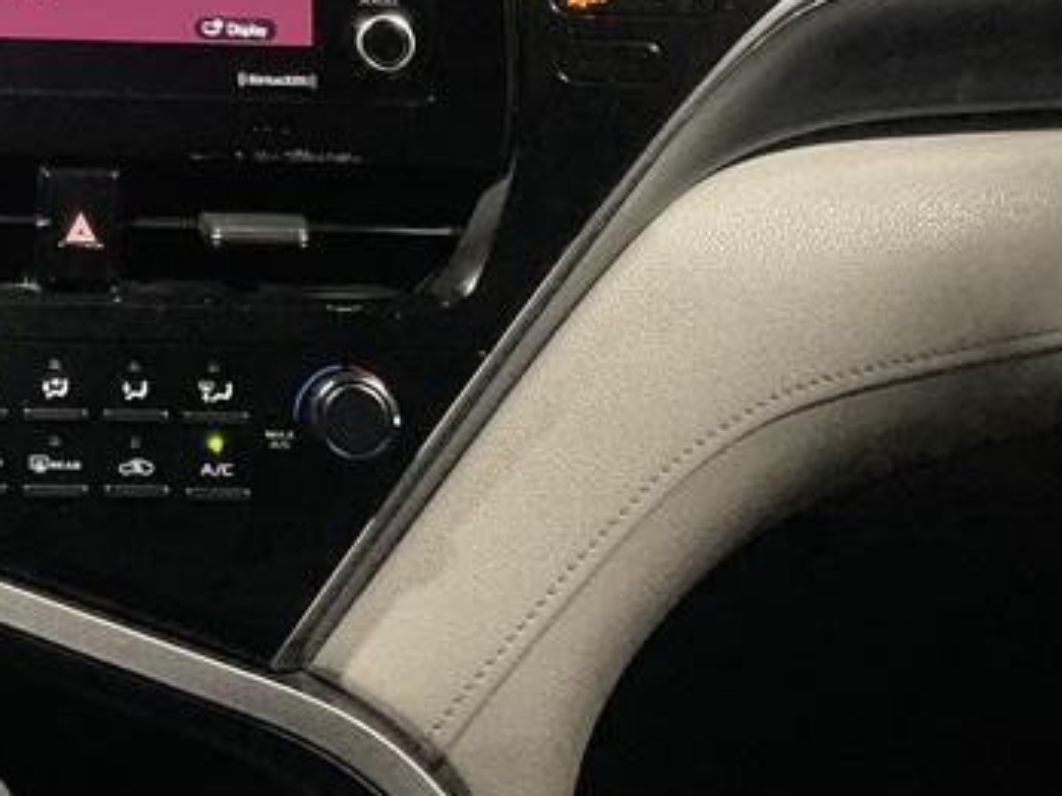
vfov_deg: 17.2
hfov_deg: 23.2
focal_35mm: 80
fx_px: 2454
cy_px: -284
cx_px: -64
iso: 100
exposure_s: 1/60
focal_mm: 3
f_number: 1.8
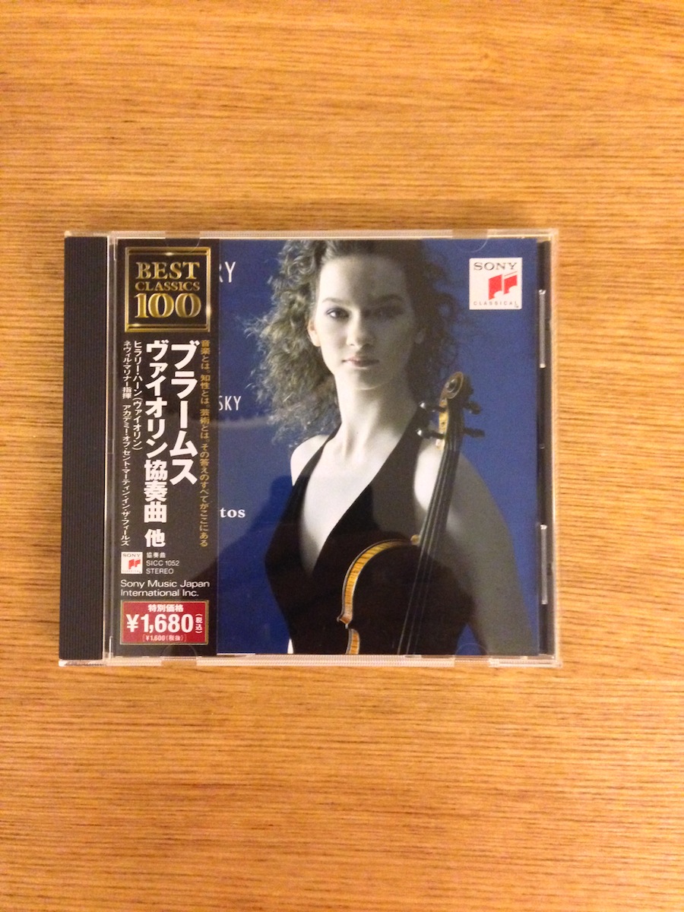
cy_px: 456
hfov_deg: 42.9
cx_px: 342
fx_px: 869
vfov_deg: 55.4
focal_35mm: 33
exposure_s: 1/15
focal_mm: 4.12
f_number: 2.4
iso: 800
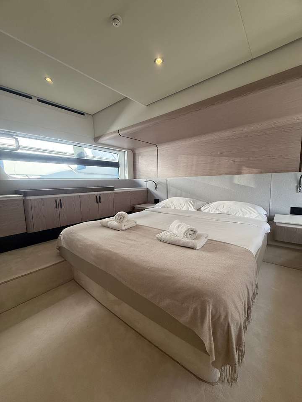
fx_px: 163
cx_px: 151
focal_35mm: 14
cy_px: 201
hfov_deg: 85.7
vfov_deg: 102.1
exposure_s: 1/100
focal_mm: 2.22
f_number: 2.2
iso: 160
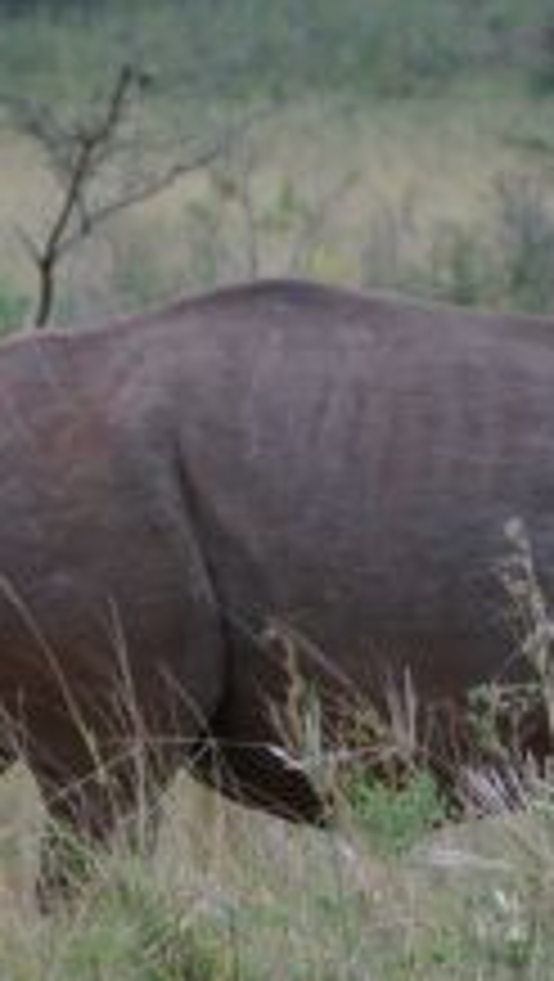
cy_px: 590
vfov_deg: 4.5
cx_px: 590
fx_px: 12532
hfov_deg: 2.5
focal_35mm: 481
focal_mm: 158
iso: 400
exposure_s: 1/40
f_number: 5.6
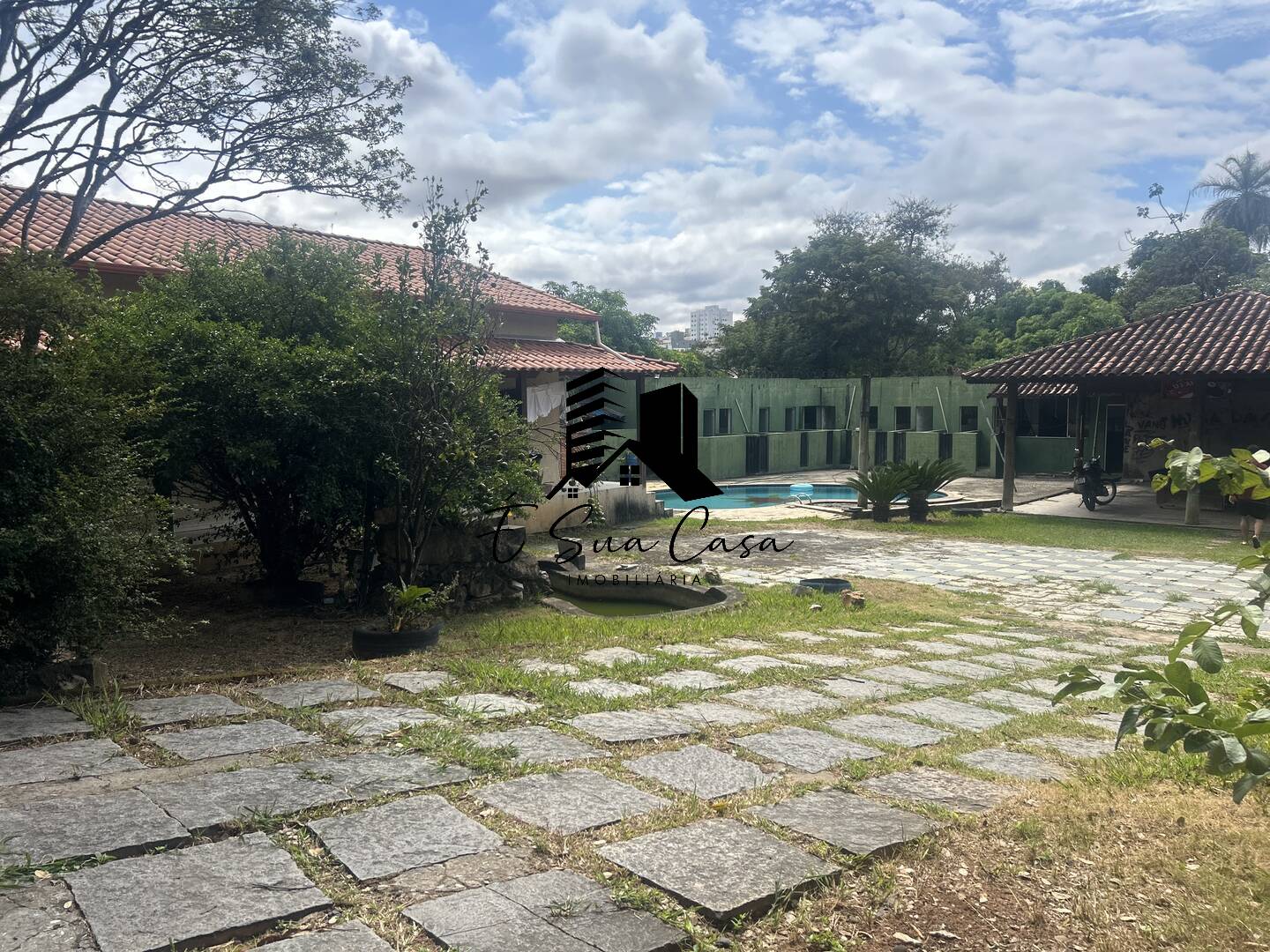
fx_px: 954
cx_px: 635
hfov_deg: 67.3
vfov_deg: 53.1
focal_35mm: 26
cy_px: 476
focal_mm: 5.7
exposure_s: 1/4115
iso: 50
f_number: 1.5
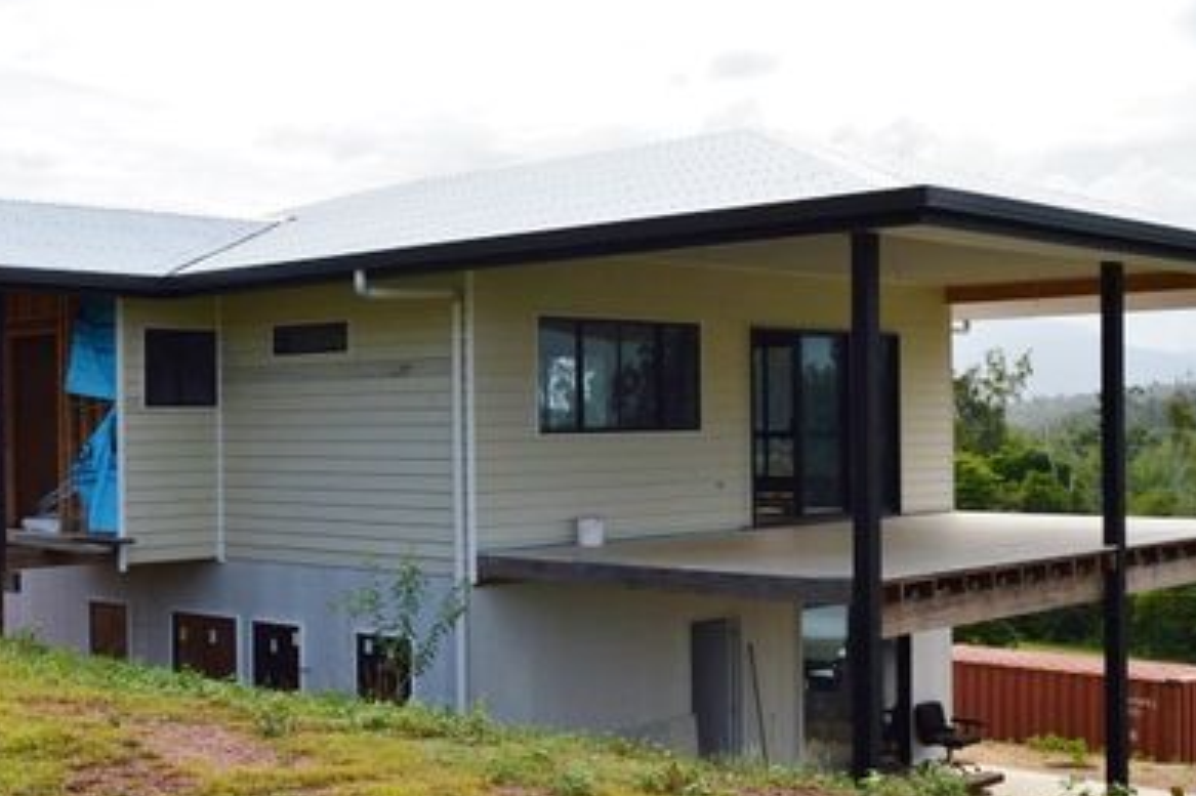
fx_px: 1747
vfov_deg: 25.7
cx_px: 507
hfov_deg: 37.7
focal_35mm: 53
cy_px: 432
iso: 400
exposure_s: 1/500
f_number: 11
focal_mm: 29
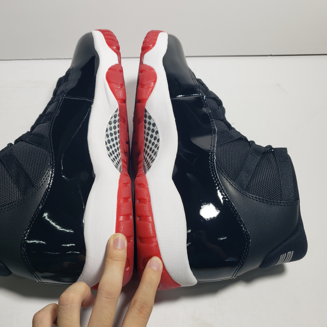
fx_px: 331
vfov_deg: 52.5
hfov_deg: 52.2
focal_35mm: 31
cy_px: 164
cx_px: 134
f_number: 1.5
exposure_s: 1/495
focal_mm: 4.3
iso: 50
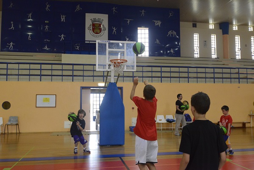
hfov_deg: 54.4
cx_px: 127
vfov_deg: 37.9
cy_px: 85
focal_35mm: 35
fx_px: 247
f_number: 5
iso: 6400
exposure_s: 1/400
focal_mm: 35
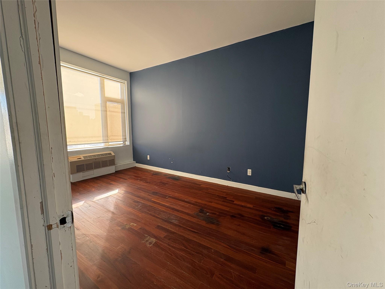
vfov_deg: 85.7
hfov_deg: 102.1
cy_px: 144
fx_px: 156
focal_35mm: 14
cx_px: 192
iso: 125
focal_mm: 2.22
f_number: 2.2
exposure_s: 1/99
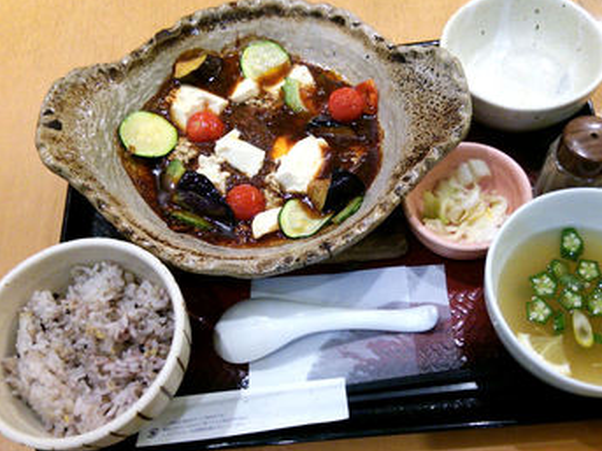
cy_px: 242
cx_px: 321
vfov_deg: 40.7
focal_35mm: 35
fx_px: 608
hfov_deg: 52.6
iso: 160
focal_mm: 4.06
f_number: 1.94
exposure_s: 1/100
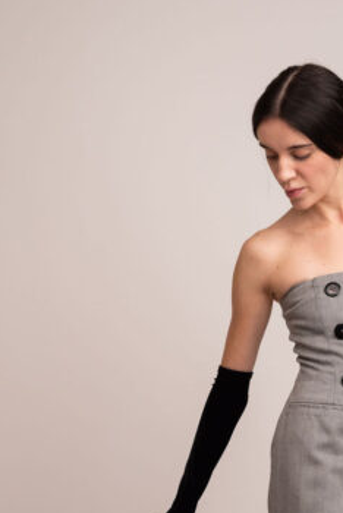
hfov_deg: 12.7
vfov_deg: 18.8
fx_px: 1526
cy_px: 462
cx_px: 340
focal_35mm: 107
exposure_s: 1/125
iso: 100
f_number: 9
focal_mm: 50
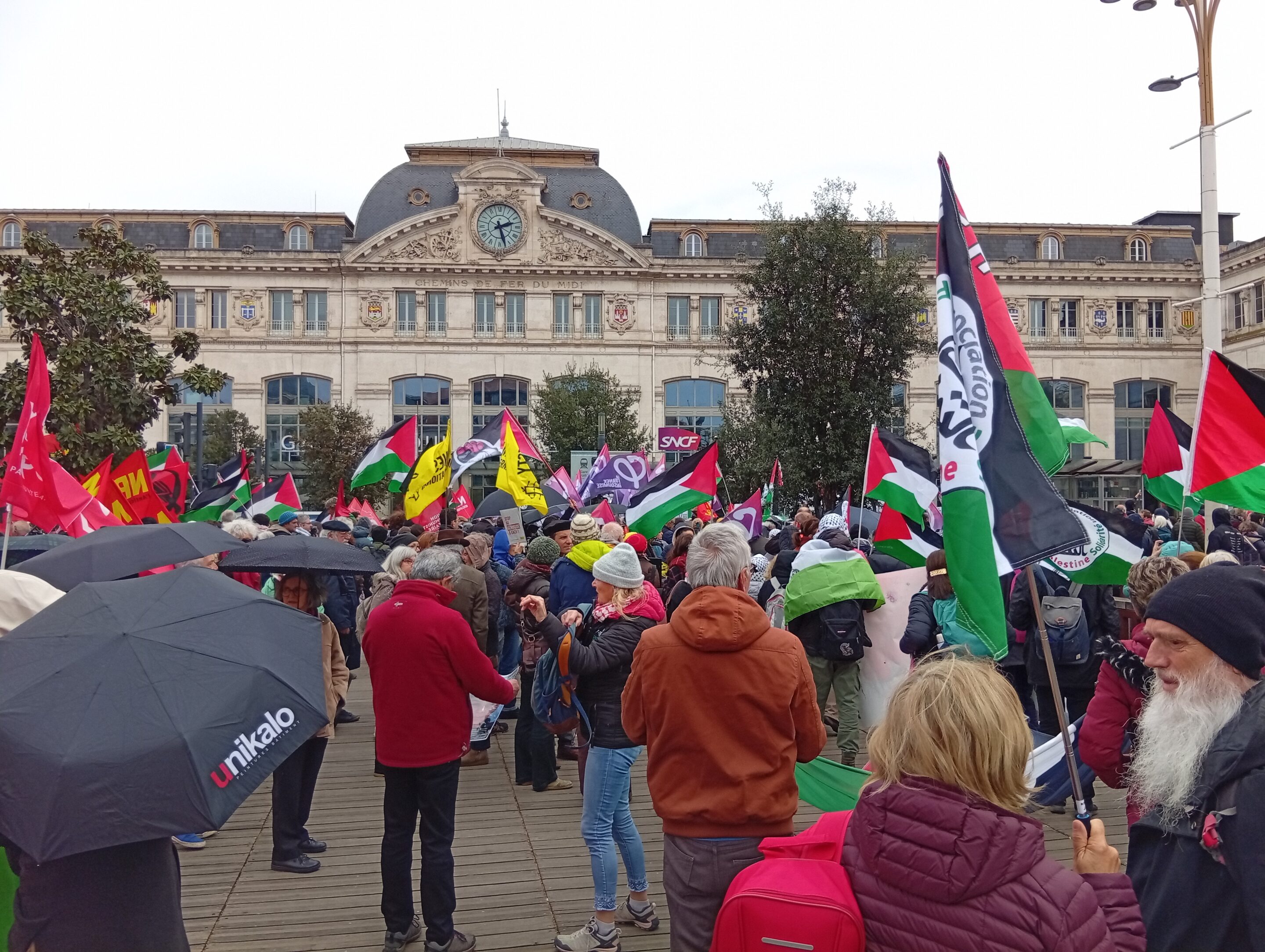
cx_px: 632
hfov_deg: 65.3
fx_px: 988
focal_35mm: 27
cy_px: 476
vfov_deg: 51.5
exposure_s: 1/704
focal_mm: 3.84
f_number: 1.8
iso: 51
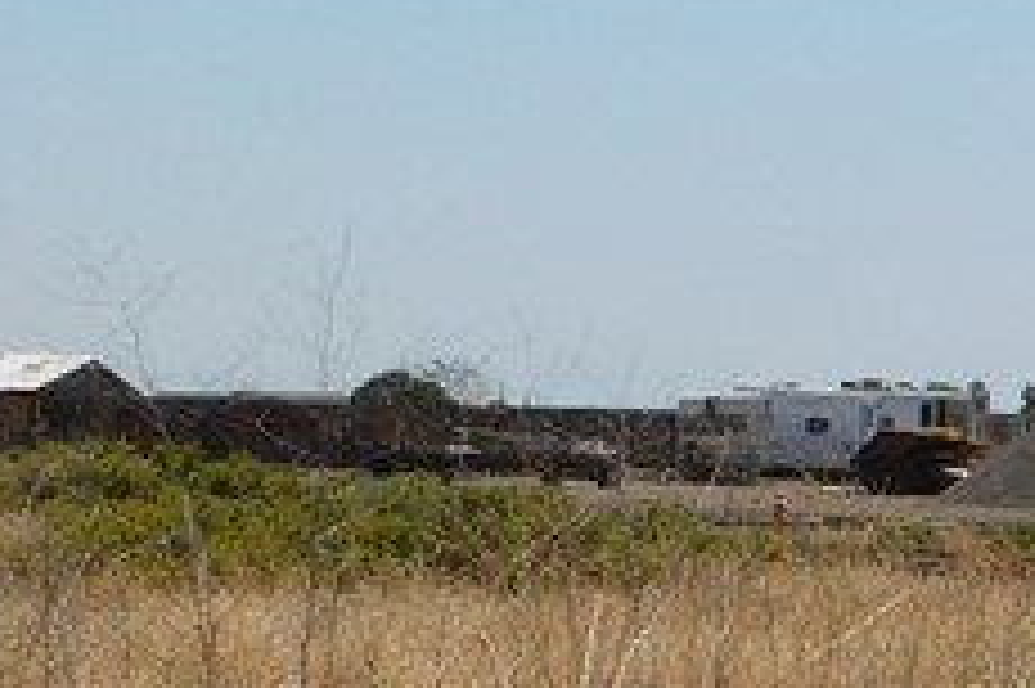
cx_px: 1980
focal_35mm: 139
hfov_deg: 13.1
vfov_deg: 9.7
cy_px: 800
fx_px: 3993
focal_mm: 5.3
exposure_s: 1/800
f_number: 6.4
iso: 125
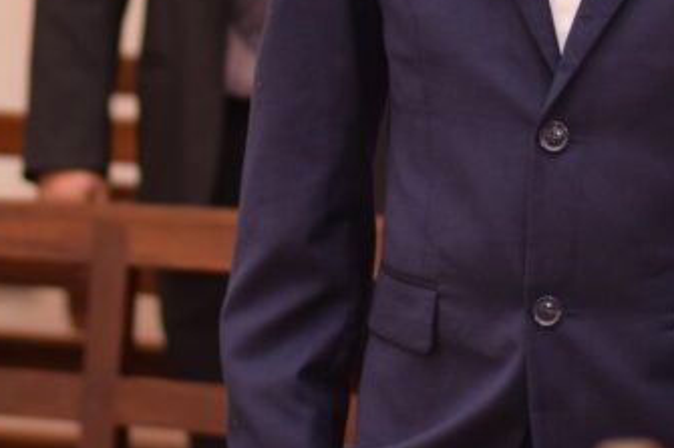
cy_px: -191
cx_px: 602
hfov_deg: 7.6
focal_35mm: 269
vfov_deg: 5.1
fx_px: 5034
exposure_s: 1/200
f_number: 2.2
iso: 400
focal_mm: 50
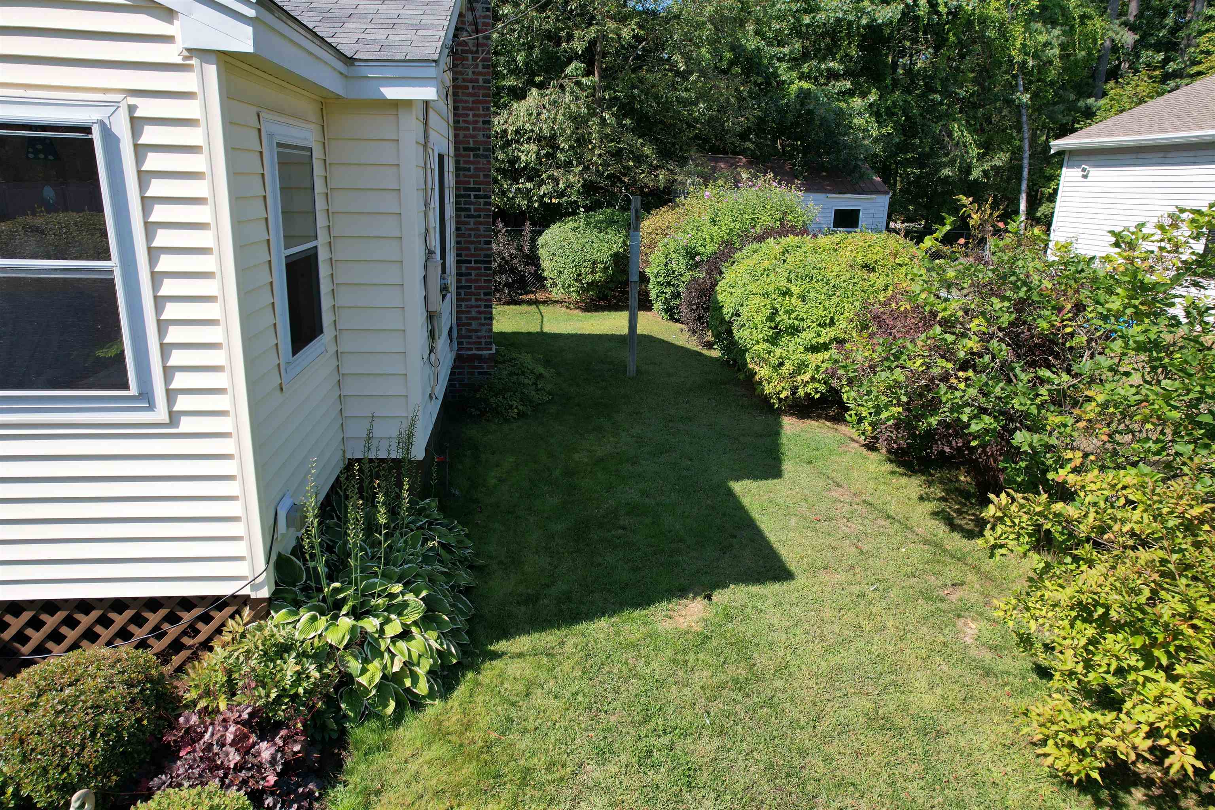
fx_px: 742
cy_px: 405
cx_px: 608
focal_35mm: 22
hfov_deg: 78.6
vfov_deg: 57.2
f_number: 2.8
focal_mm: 8.38
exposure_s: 1/1250
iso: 100
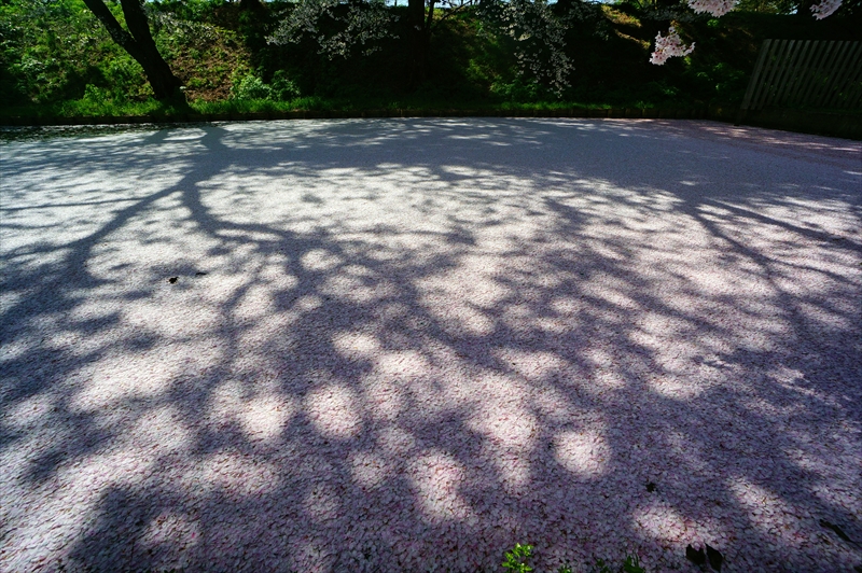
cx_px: 431
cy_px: 286
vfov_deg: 77.2
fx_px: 359
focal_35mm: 15
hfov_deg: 100.4
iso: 100
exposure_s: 1/400
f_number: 8
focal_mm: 10
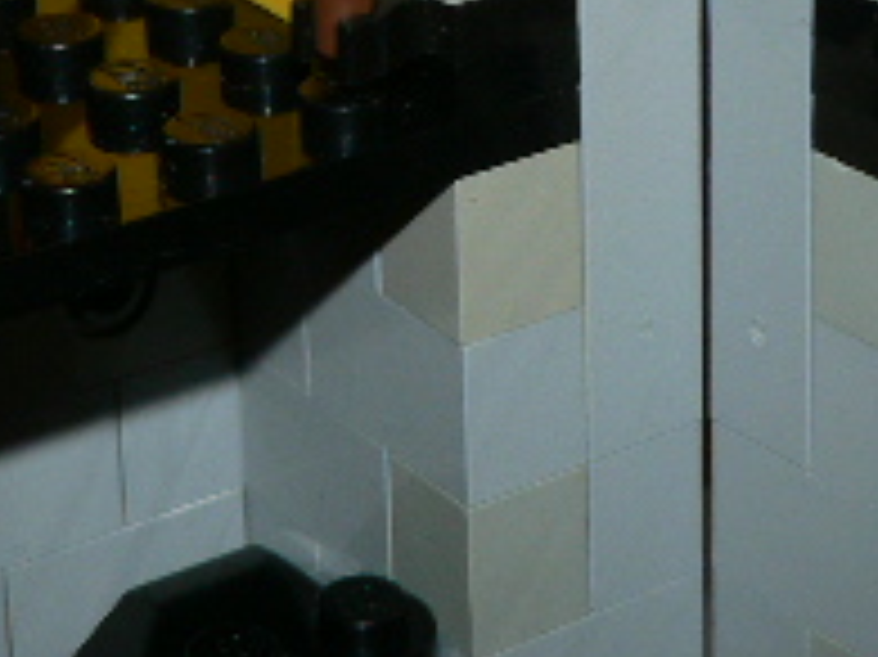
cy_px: -310
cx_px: 545
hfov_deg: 14.3
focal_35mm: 138
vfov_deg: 10.4
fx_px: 3498
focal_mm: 7
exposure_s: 1/80
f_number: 4
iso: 80
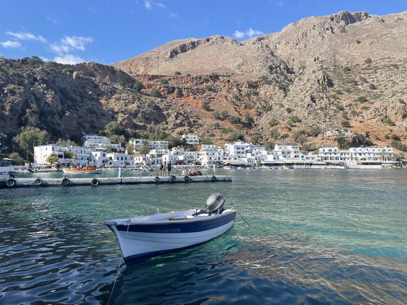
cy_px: 152
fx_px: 306
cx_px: 204
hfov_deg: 67.3
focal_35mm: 26
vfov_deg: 53.1
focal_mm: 4.2
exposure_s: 1/2353
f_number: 1.6
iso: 32
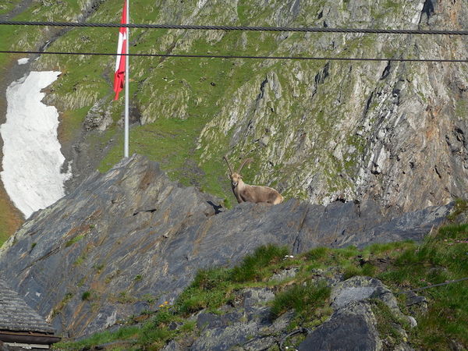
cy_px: 176
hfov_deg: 27.8
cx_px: 234
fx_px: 946
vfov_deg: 21.0
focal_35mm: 70
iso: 125
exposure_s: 1/640
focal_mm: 12.6
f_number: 4.7
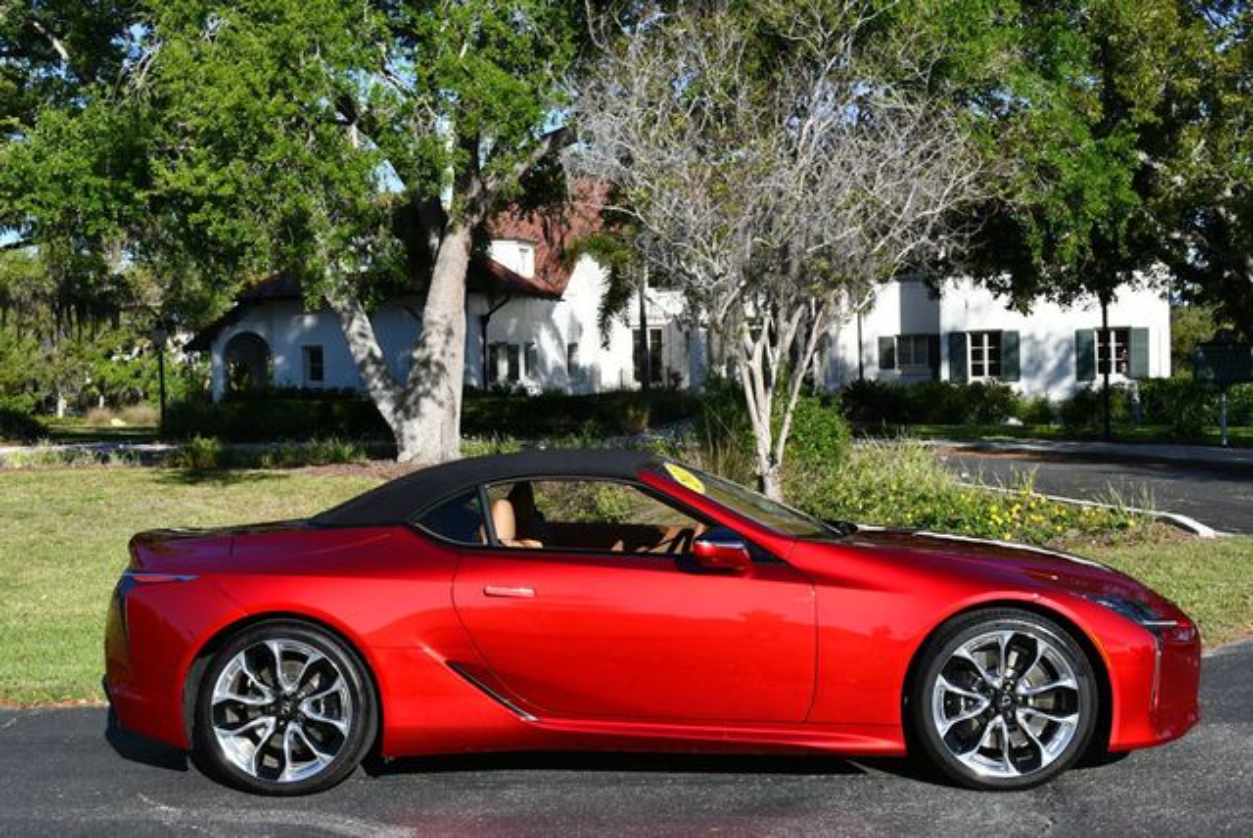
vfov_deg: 28.1
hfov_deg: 41.1
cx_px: 626
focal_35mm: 48
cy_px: 419
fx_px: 1672
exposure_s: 1/250
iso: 100
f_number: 8
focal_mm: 24
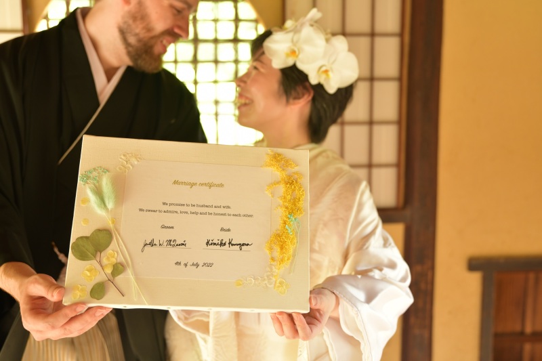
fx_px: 662
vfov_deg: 30.5
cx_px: 271
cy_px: 180
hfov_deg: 44.5
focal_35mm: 44
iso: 640
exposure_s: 1/80
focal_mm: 44
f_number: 2.8
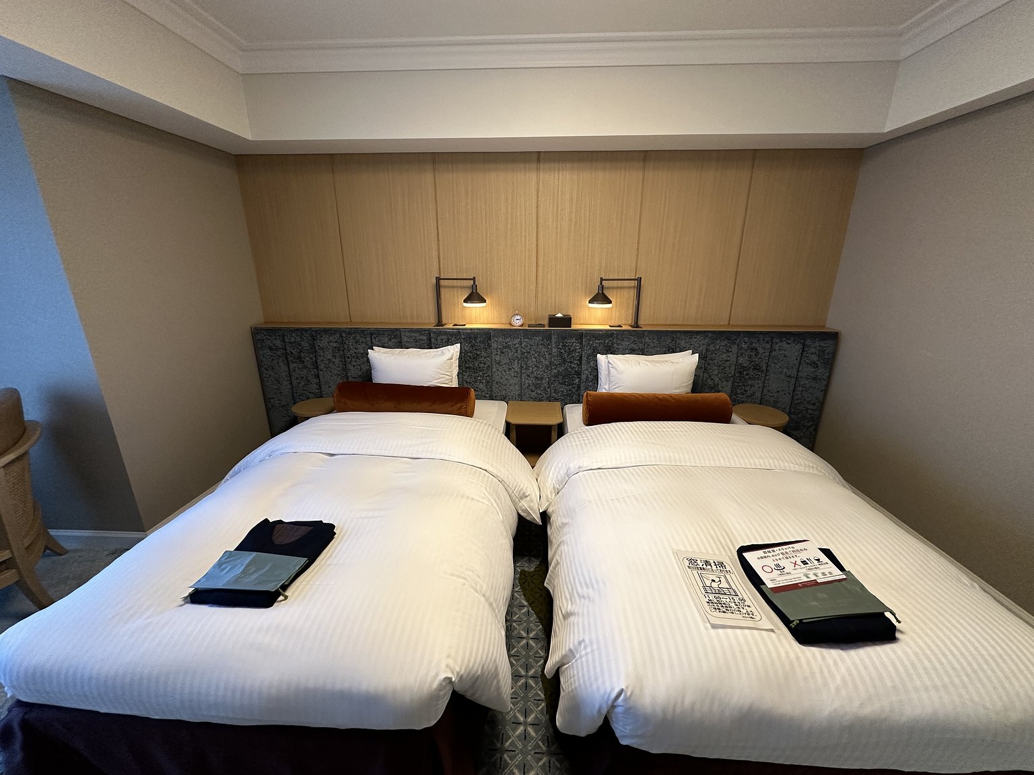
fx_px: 418
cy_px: 388
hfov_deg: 102.1
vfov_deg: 85.7
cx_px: 517
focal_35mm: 14
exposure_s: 1/60
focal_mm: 2.22
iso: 250
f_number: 2.2
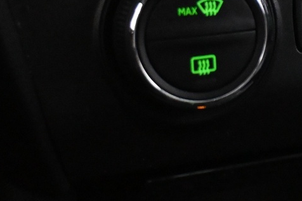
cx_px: 365
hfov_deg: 17.7
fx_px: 921
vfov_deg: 12.0
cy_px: -73
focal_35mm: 110
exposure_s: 1/60
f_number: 4
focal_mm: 21.5
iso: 8000
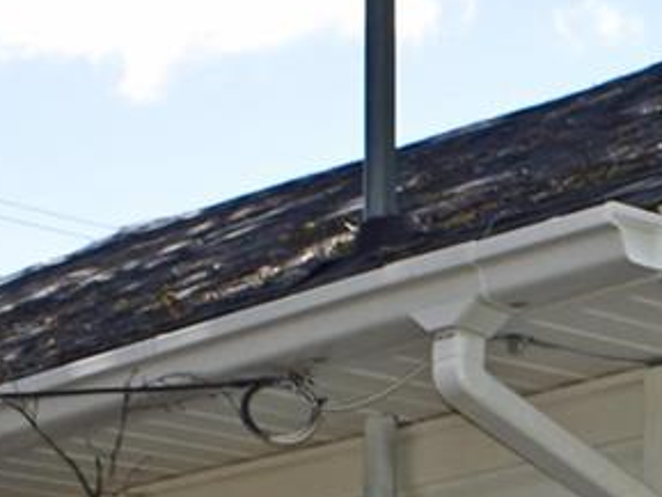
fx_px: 3520
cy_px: 1059
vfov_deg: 7.7
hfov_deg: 10.3
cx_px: 1083
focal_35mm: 184
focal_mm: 18
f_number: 7.1
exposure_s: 1/200
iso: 100
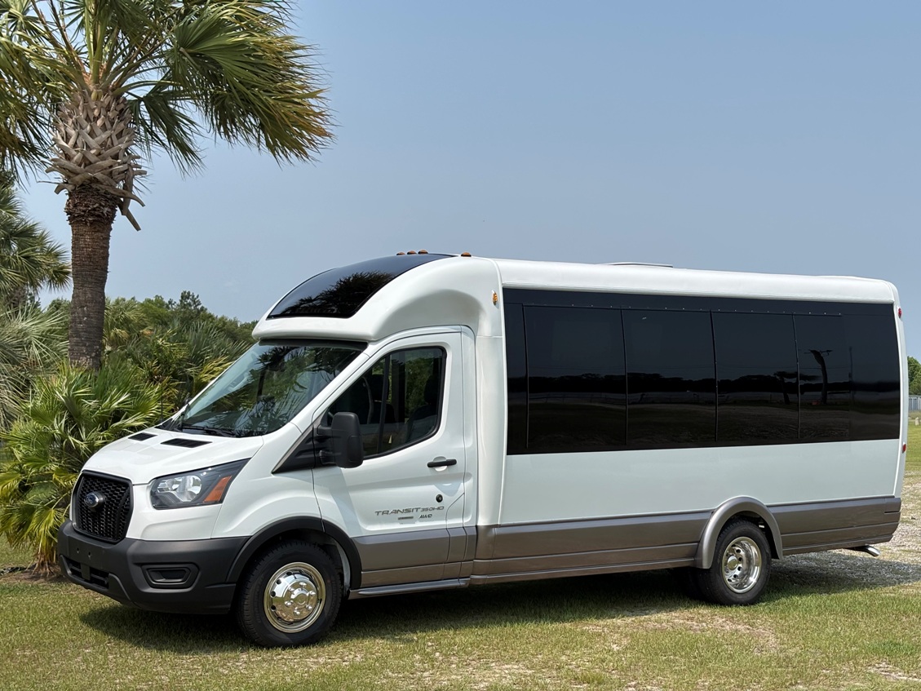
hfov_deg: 36.8
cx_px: 460
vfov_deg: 28.0
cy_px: 346
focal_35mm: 52
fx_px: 1384
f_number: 1.6
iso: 32
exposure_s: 1/3937
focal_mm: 5.96
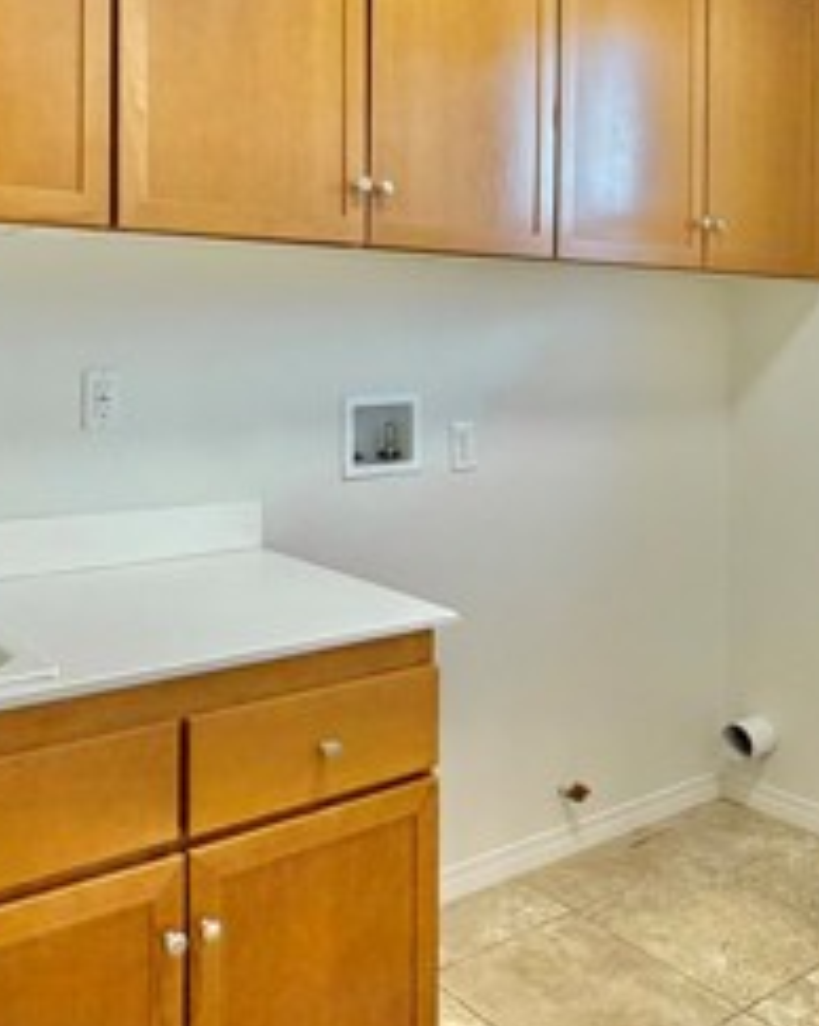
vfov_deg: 49.5
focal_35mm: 36
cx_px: 342
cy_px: 350
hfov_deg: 41.0
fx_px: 1092
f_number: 2.2
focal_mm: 2.22
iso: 320
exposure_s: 1/120
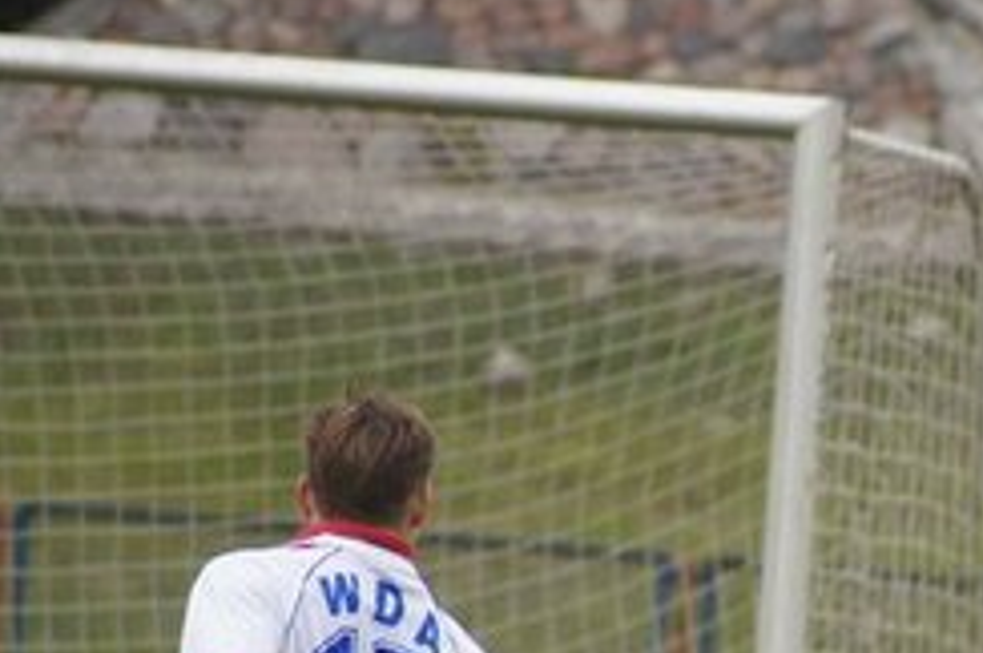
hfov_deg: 1.8
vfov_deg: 1.2
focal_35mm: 1118
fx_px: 30487
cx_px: 1104
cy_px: 726
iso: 1600
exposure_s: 1/1250
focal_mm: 280
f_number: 5.6
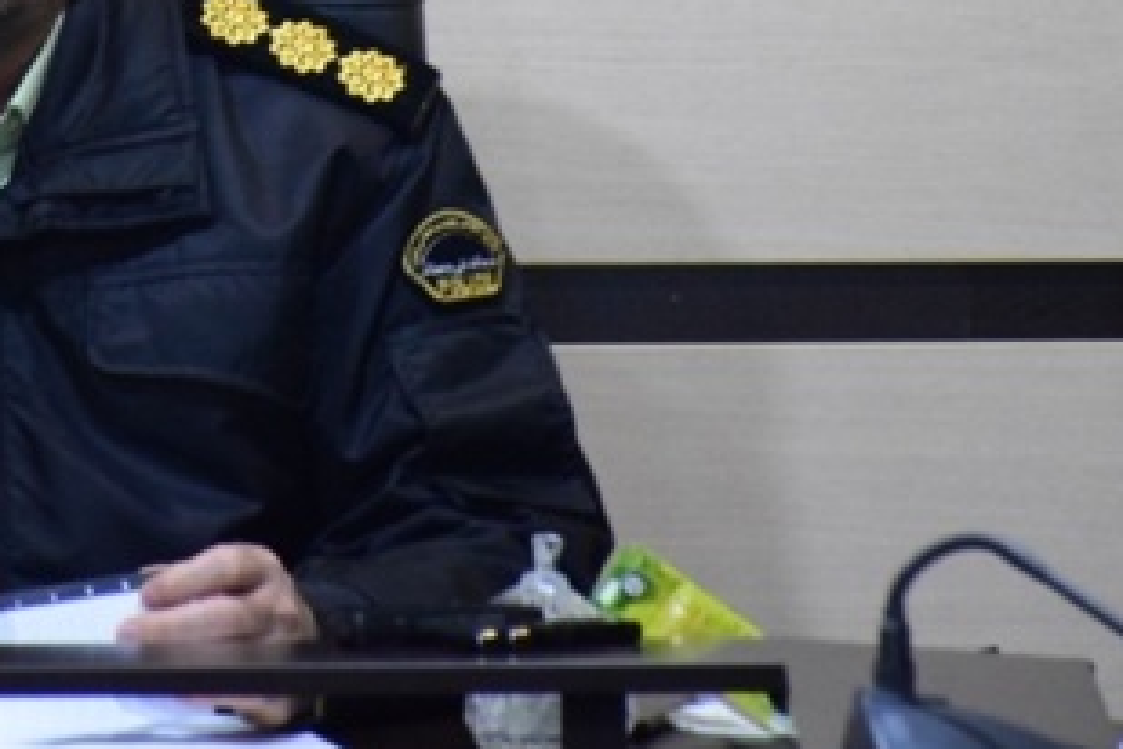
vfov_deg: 2.7
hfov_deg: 4.1
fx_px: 15752
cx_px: 36
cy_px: -209
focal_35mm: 505
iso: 3200
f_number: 5.6
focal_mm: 130
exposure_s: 1/50
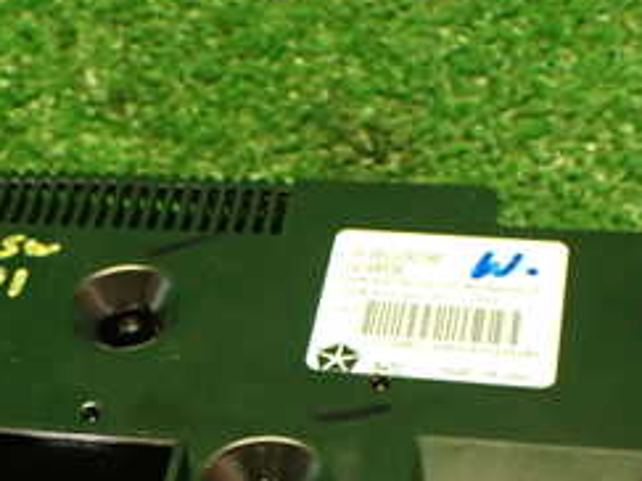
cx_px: 106
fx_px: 1464
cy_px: 470
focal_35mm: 79
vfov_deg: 18.2
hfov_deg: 24.2
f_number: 2.4
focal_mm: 5.79
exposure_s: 1/30
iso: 500
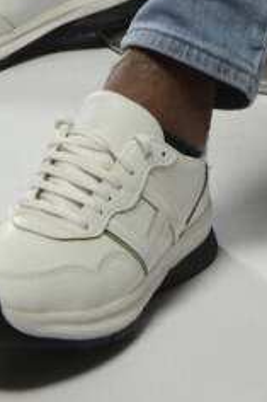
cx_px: 286
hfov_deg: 6.1
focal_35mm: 224
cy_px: -559
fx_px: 2495
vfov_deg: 8.4
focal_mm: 44
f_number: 6.3
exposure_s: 1/125
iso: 400
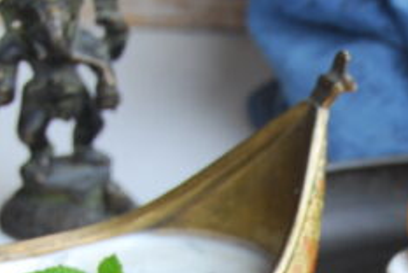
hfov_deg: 13.9
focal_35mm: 144
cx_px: 473
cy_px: 382
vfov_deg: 9.3
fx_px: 1634
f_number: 4.5
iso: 200
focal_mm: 28
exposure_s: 1/20
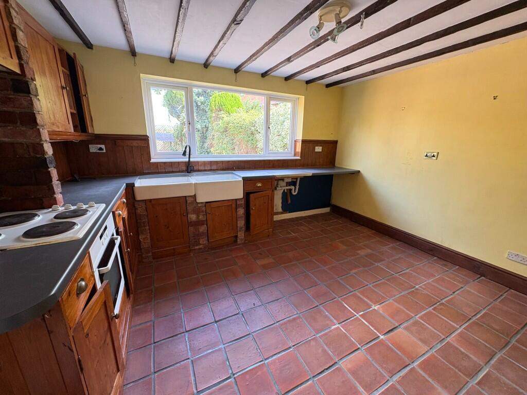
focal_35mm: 14
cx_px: 264
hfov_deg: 102.1
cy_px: 198
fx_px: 213
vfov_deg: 85.7
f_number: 2.2
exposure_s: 1/60
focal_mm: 2.22
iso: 250
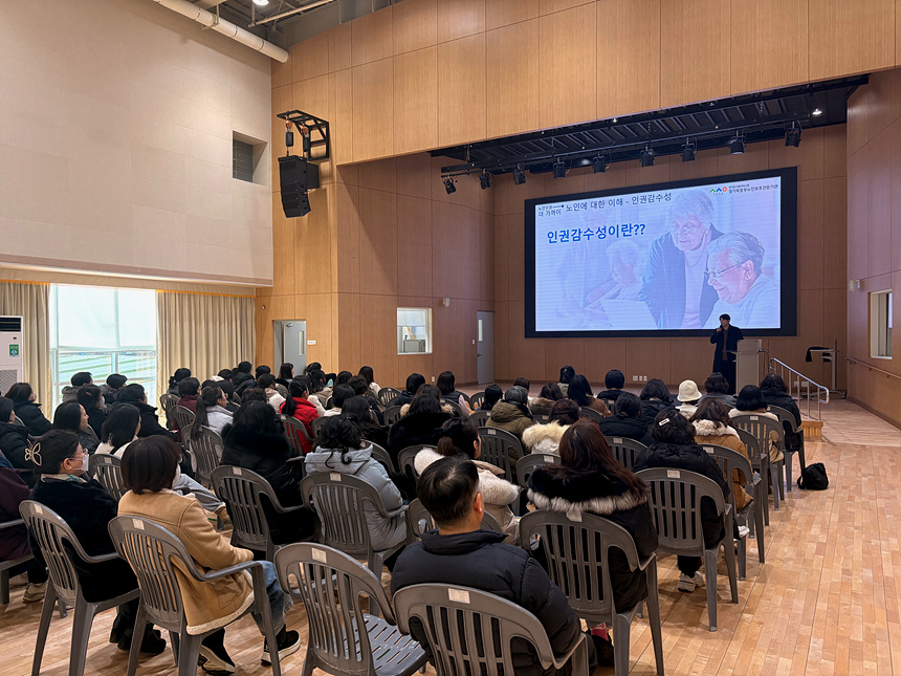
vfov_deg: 53.1
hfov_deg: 67.3
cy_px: 338
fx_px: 677
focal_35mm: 26
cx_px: 450
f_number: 1.6
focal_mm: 5.96
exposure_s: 1/187
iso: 125
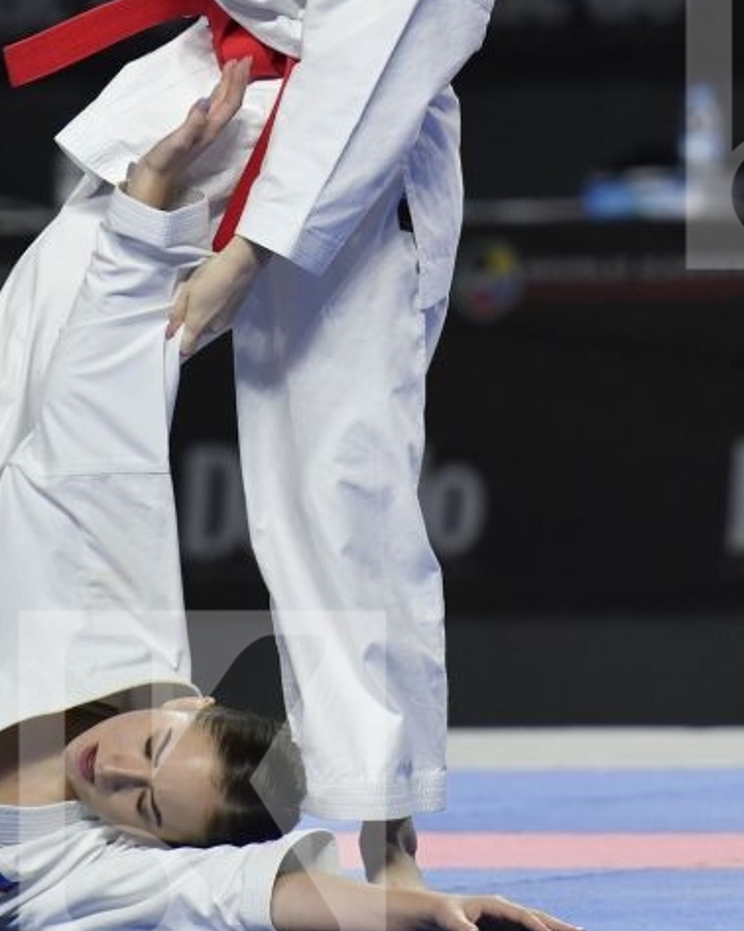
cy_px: 91
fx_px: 19693
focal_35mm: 715
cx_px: 203
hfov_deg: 2.2
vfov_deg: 2.7
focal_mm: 200
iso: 800
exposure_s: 1/800
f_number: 2.8
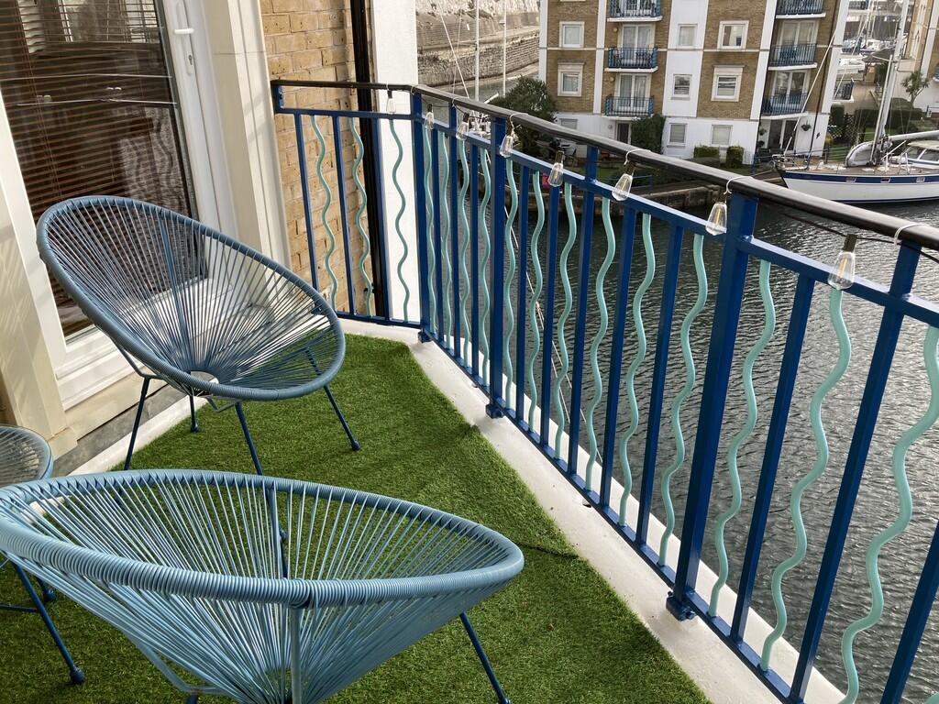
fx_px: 760
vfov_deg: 49.7
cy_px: 352
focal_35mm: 28
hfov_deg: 63.4
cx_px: 470
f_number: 1.8
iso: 20
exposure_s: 1/813
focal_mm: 3.99
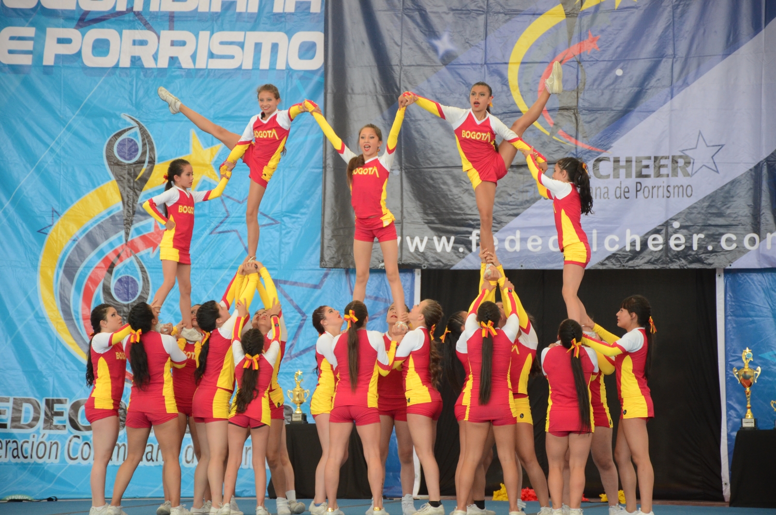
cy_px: 258
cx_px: 388
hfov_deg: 14.4
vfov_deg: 9.6
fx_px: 3066
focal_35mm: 142
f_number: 5.3
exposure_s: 1/400
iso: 1250
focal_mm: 95
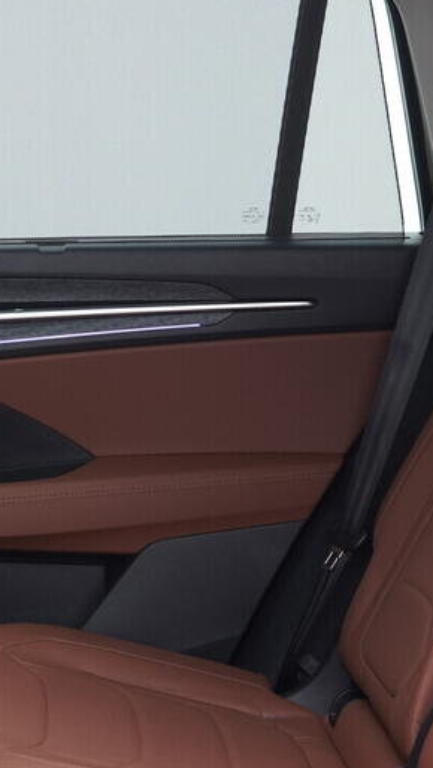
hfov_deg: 16.1
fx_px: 1530
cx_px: 240
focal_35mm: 75
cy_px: 493
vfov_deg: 28.1
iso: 500
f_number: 2.8
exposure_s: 1/40
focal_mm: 24
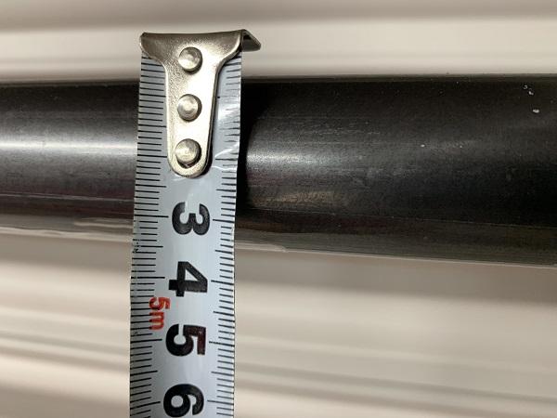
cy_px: 209
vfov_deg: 53.1
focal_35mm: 26
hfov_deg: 67.3
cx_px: 278
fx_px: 418
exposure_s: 1/50
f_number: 1.8
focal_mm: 4.2
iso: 100
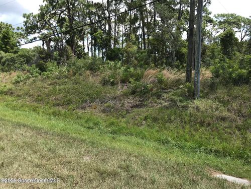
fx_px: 203
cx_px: 126
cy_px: 94
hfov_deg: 63.4
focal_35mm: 28
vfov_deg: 49.7
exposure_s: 1/847
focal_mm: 3.99
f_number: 1.8
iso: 20
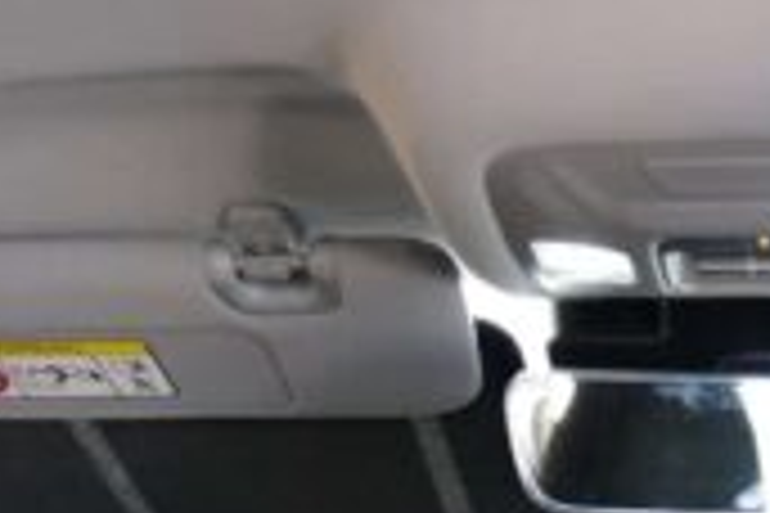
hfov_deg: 24.3
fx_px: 1690
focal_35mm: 79
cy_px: 740
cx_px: 802
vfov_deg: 16.0
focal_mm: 18
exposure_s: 1/40
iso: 3200
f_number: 2.8
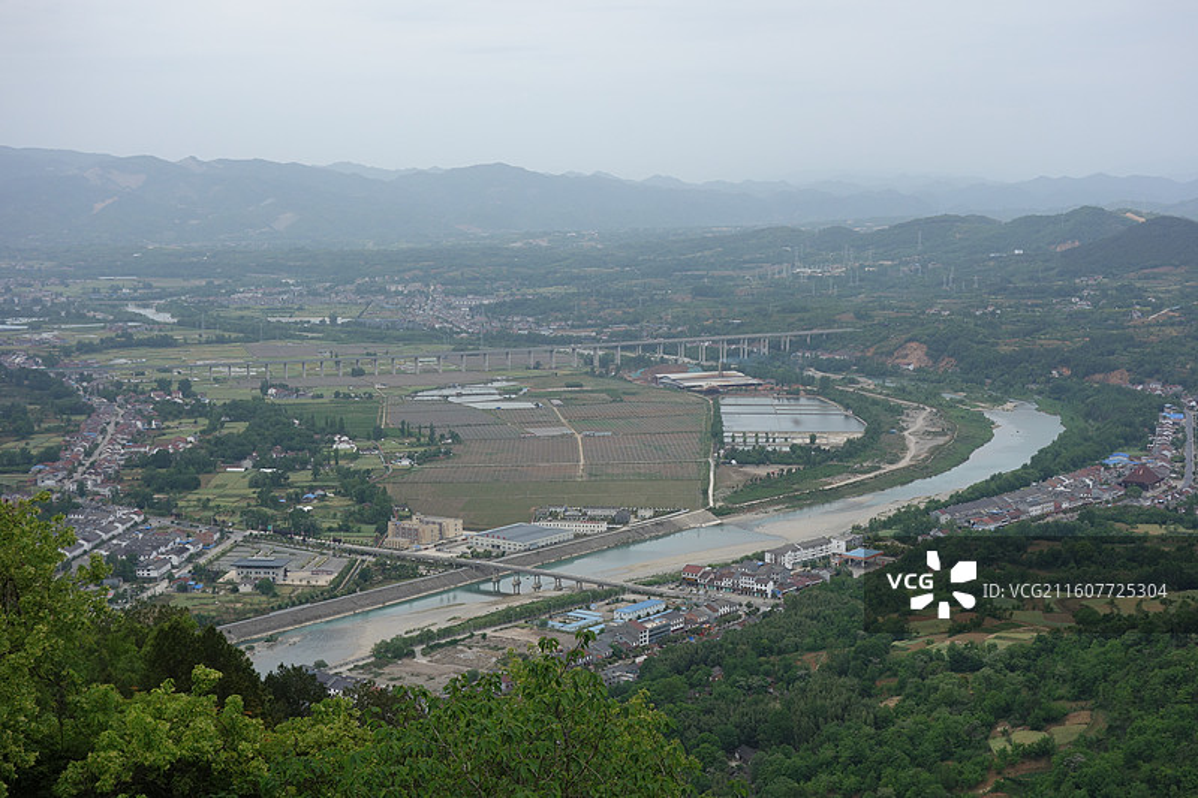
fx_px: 1797
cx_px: 599
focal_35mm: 54
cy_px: 399
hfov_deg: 36.9
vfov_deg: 25.0
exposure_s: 1/500
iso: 125
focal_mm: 20.19
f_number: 5.6
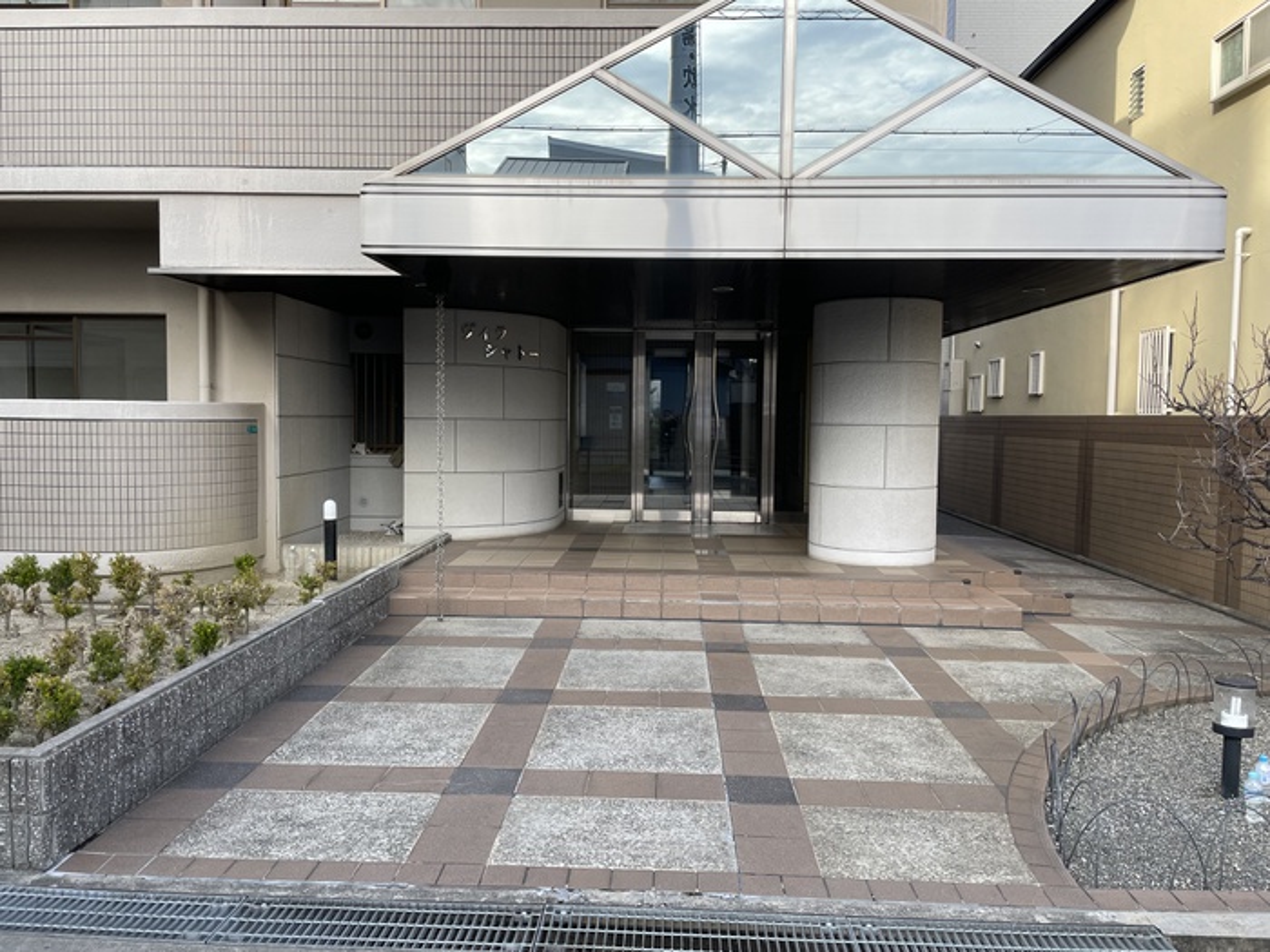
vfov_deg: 53.1
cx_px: 635
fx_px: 954
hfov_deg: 67.3
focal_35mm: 26
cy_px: 476
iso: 32
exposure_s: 1/744
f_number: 1.6
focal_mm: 4.2
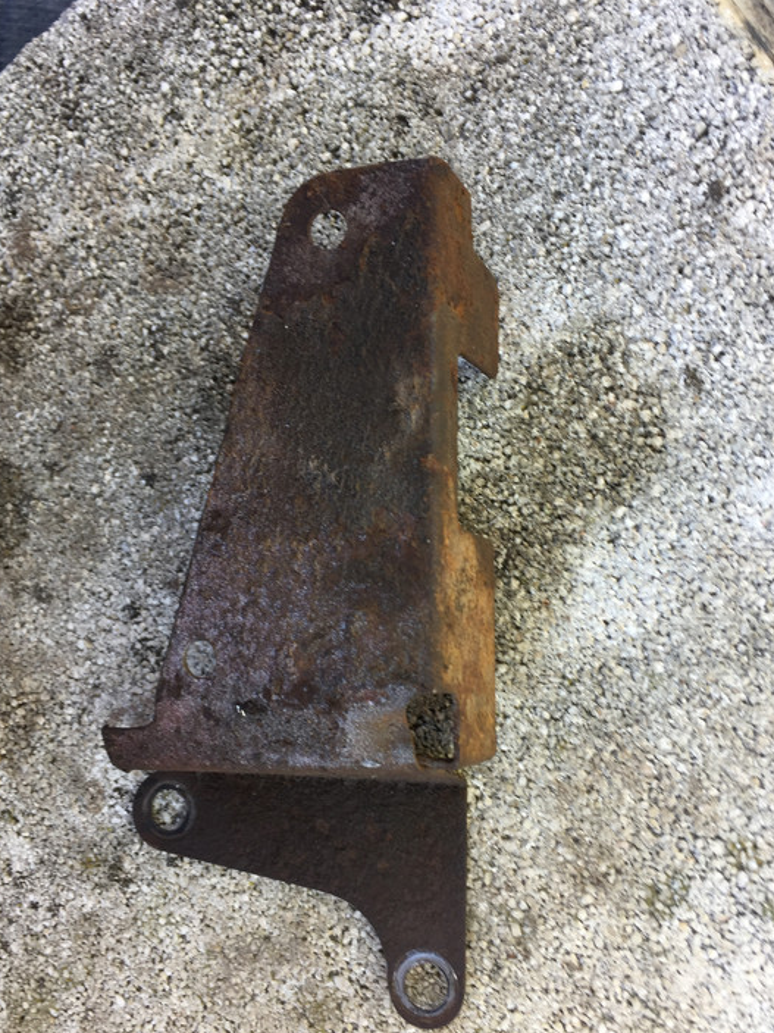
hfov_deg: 42.9
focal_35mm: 33
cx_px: 395
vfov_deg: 55.3
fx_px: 984
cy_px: 570
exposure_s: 1/50
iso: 32
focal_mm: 4.15
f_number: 2.2
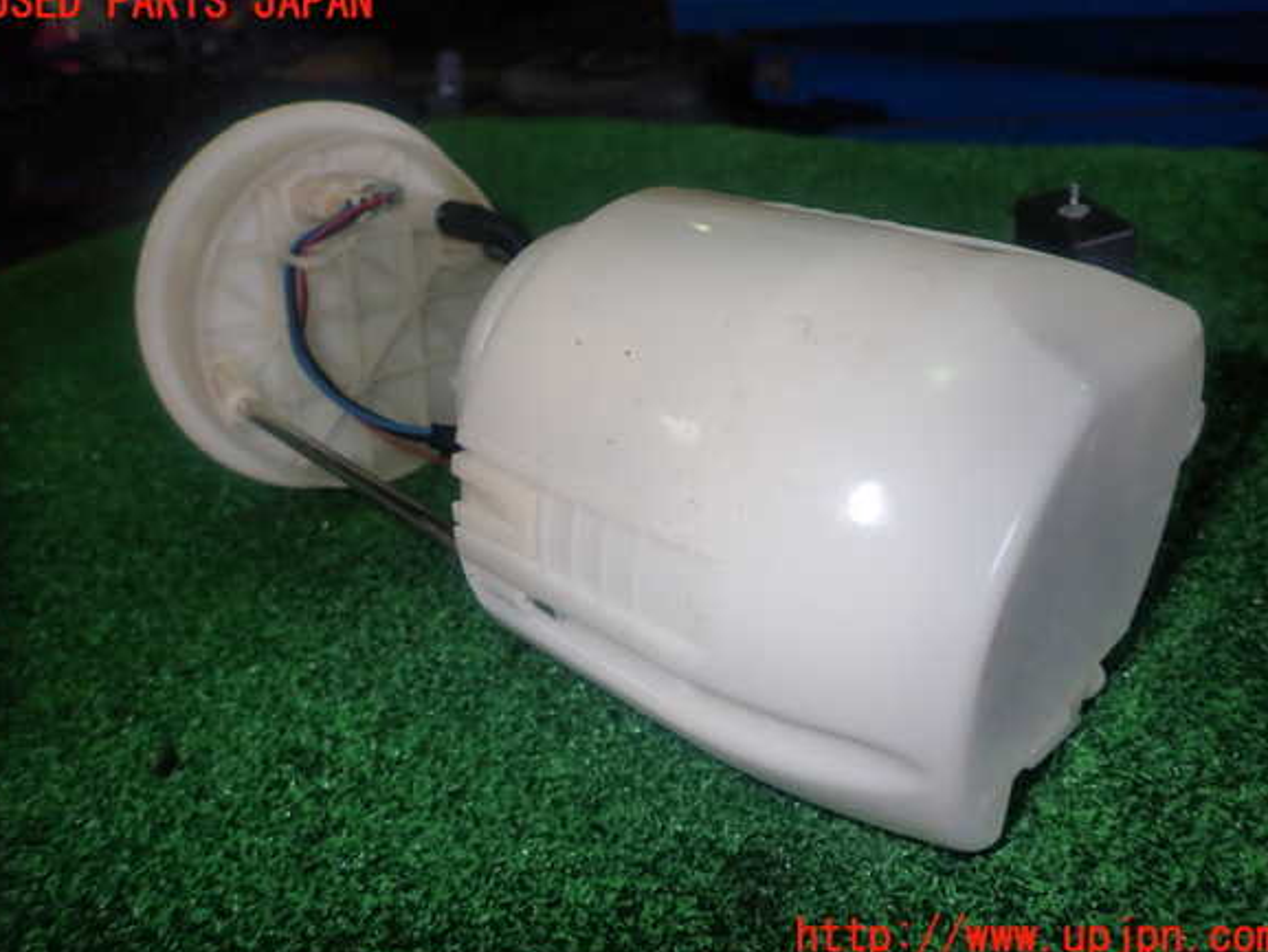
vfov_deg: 53.1
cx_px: 633
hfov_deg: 67.3
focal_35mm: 26
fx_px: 953
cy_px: 471
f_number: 5.6
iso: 200
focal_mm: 4.5
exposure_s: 1/30
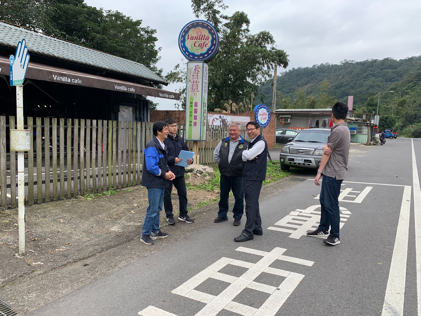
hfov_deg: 67.3
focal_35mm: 26
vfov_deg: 53.1
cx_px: 210
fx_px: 316
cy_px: 158
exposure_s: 1/534
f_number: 1.8
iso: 25
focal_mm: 4.25
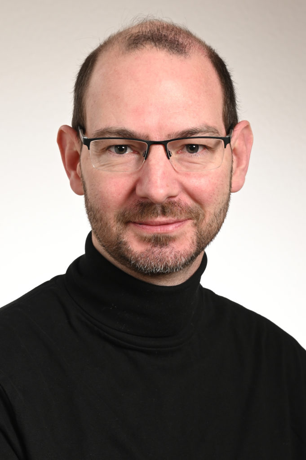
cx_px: 153
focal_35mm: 60
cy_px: 230
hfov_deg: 22.6
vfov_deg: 33.4
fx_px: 766
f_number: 8
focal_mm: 60
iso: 125
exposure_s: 1/160
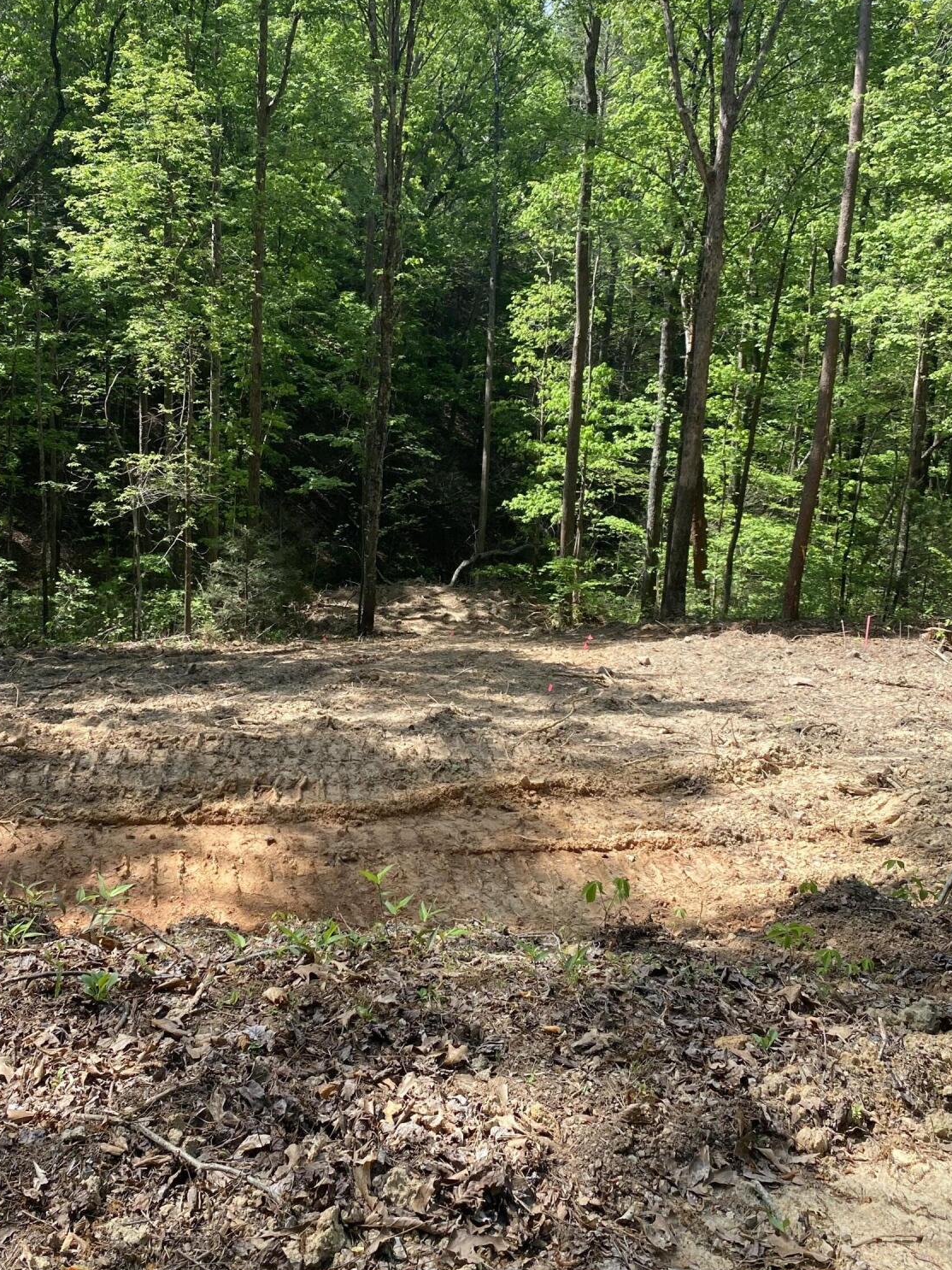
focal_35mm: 35
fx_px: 1284
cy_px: 533
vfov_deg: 52.4
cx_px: 371
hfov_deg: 40.5
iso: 32
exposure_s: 1/637
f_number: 1.8
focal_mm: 4.25
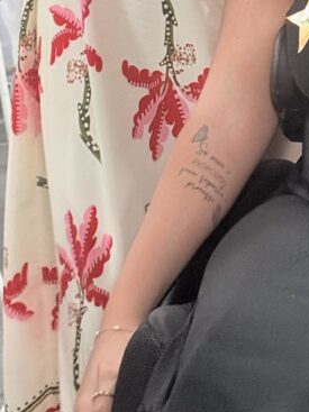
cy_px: -162
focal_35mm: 134
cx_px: 306
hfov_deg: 11.0
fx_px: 1596
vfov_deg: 14.0
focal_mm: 6.76
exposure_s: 1/40
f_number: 1.78
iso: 500
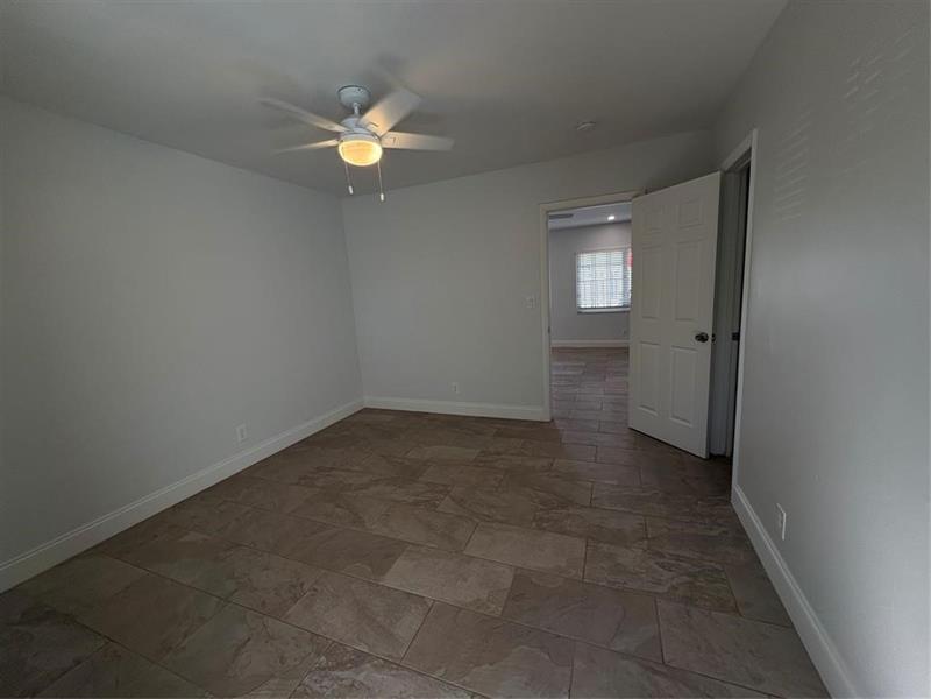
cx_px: 466
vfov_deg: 85.7
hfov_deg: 102.1
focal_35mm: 14
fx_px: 377
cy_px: 350
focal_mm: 2.22
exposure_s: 1/120
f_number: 2.2
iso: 80
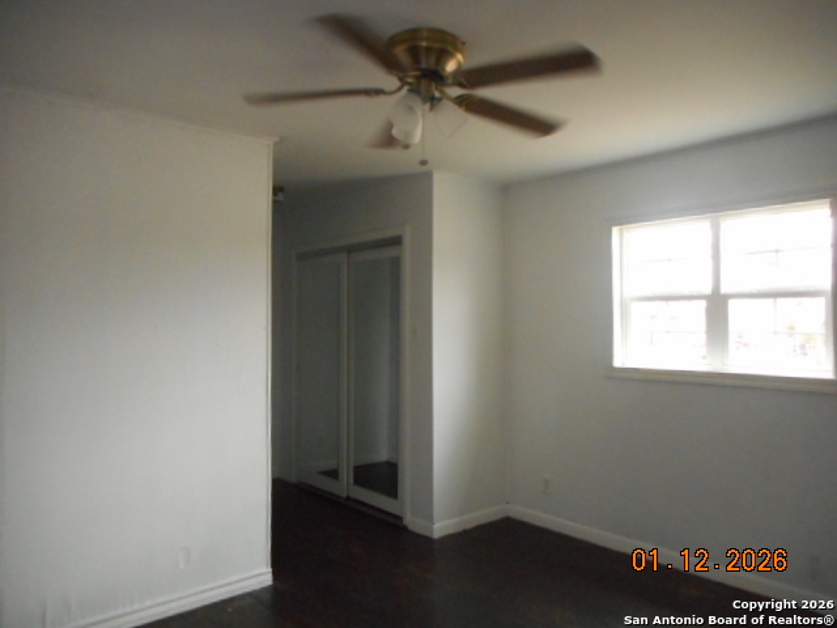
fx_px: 604
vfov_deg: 54.9
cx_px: 418
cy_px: 314
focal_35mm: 25
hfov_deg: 69.4
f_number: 3.7
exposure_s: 1/25
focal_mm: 4.5
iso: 640
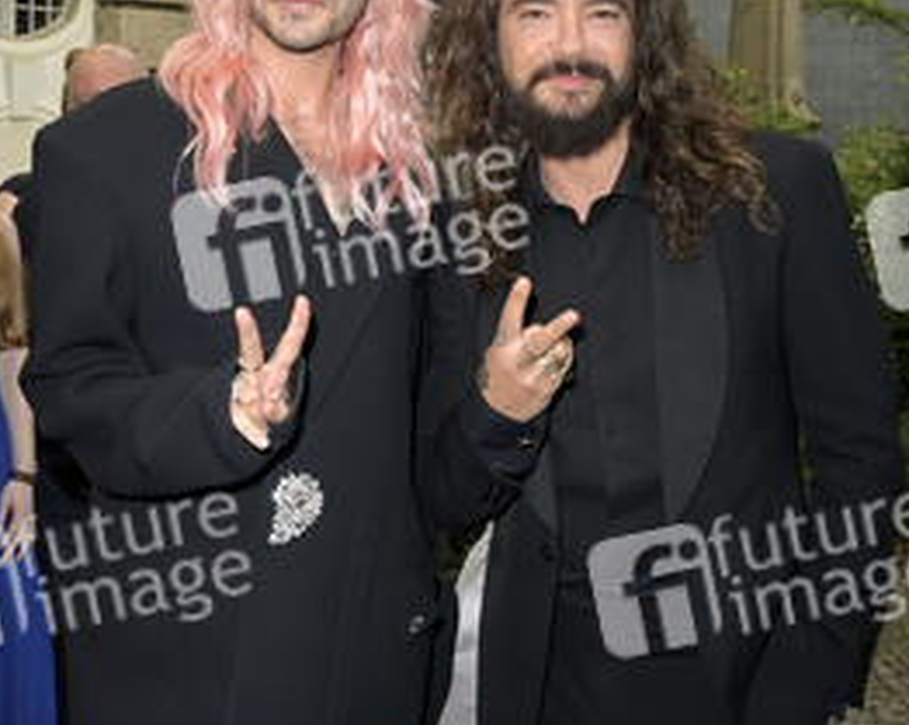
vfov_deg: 34.8
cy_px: 402
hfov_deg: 42.9
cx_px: 451
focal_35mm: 43
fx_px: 1156
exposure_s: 1/250
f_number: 7.1
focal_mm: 30
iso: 640
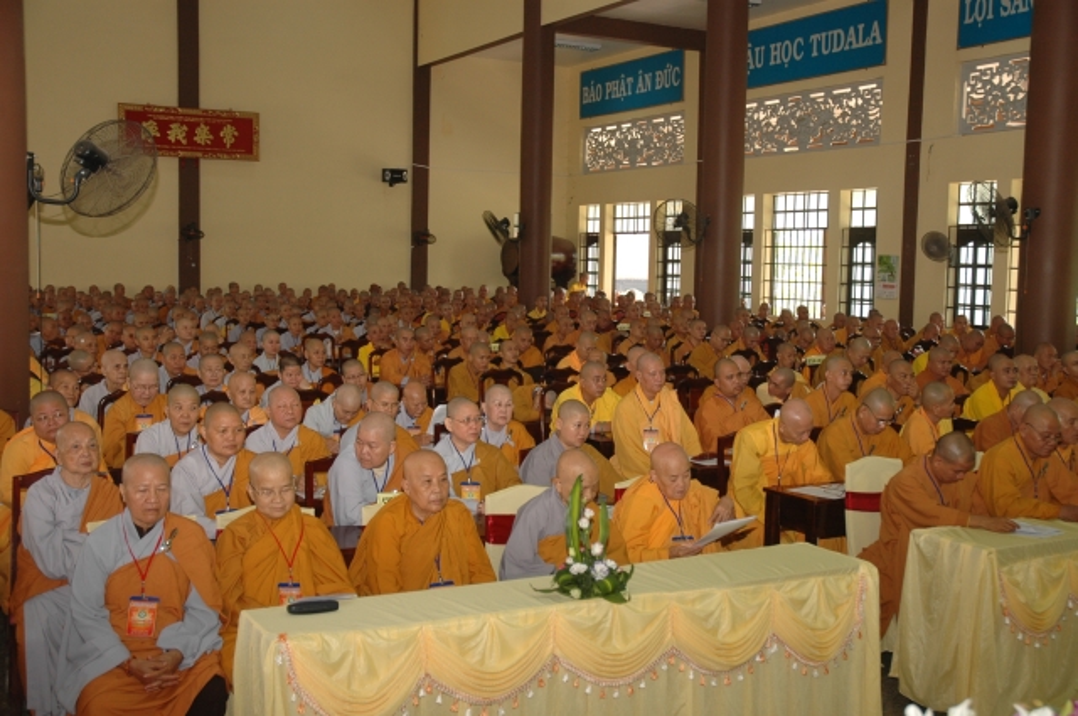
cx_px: 539
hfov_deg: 48.0
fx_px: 1211
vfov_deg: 32.9
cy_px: 358
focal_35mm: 40
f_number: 3.8
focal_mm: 27
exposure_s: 1/60
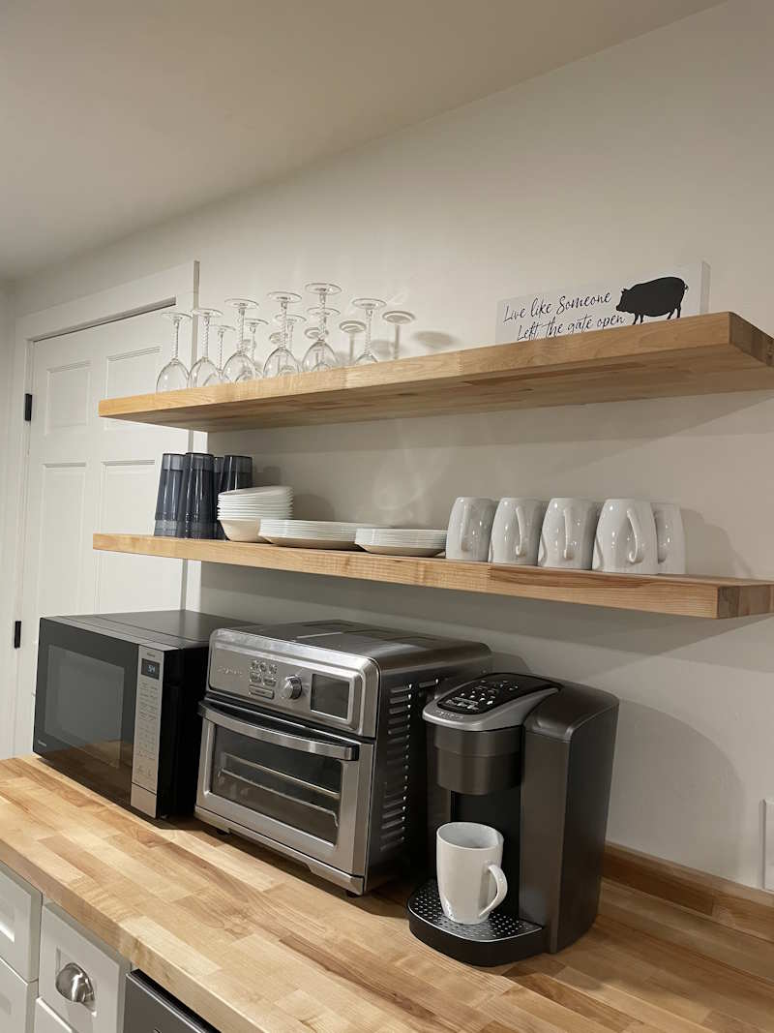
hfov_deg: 53.1
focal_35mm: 26
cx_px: 387
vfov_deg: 67.3
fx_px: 775
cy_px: 516
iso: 160
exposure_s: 1/60
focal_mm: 4.2
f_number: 1.6
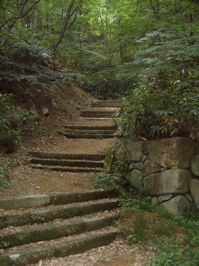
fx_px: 284
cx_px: 100
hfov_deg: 38.7
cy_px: 133
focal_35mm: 37
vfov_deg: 50.1
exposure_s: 1/6
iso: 141
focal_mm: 6.2
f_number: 2.9
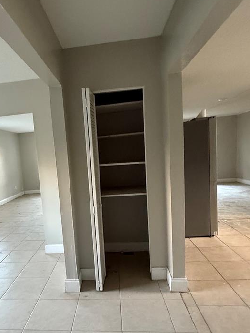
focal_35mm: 24
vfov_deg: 71.3
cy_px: 188
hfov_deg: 55.8
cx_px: 87
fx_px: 231
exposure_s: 1/60
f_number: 2.2
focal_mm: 2.22
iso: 800
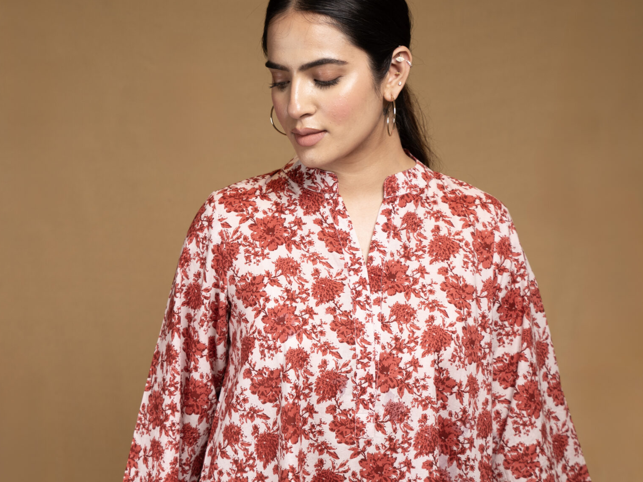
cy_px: 440
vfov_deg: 13.0
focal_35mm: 113
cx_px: 287
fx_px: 2099
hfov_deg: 17.4
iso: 250
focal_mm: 70
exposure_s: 1/100
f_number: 4.5
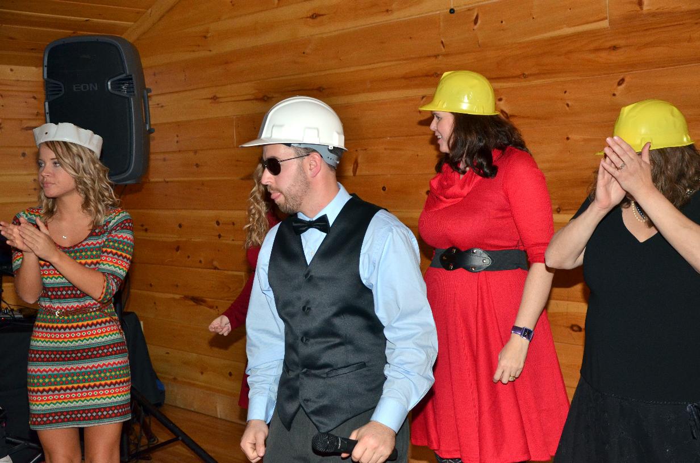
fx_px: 990
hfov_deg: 39.0
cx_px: 350
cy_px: 232
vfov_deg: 26.4
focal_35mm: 51
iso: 800
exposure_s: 1/60
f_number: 4.2
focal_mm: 34
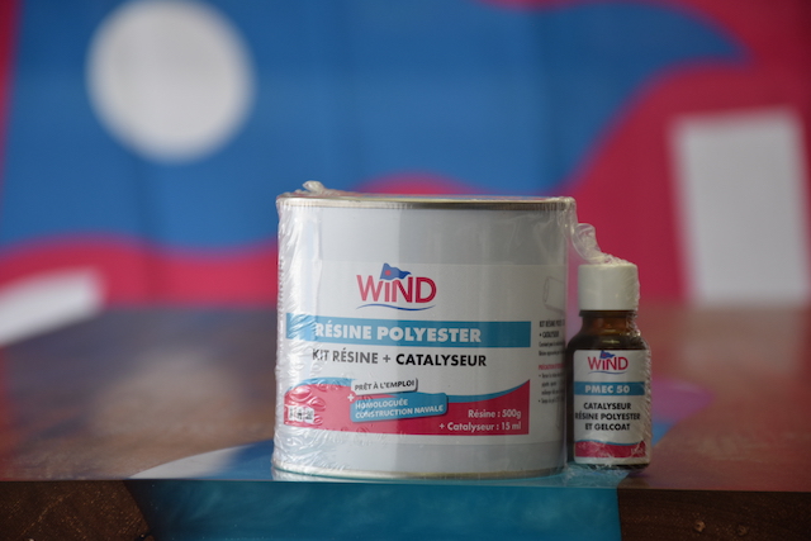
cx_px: 406
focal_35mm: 158
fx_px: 3549
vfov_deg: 8.7
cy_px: 270
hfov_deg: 13.0
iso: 320
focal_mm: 105
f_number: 5.6
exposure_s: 1/125
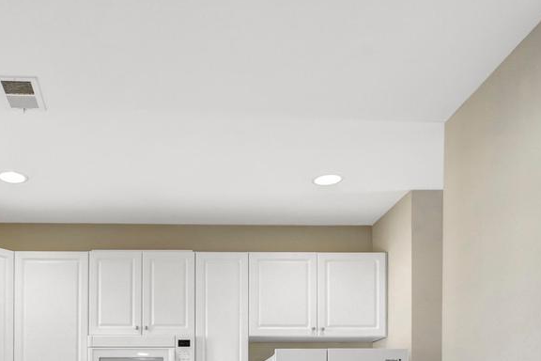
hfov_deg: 47.2
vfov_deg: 28.5
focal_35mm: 40
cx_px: 155
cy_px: 447
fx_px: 601
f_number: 8
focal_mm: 16
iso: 1250
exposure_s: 1/40
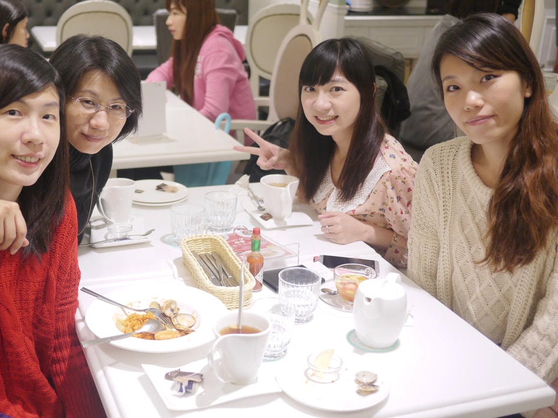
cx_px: 212
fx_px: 822
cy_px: 201
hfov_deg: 37.3
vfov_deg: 28.6
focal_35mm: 51
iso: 160
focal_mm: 20
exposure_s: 1/100
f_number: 1.7
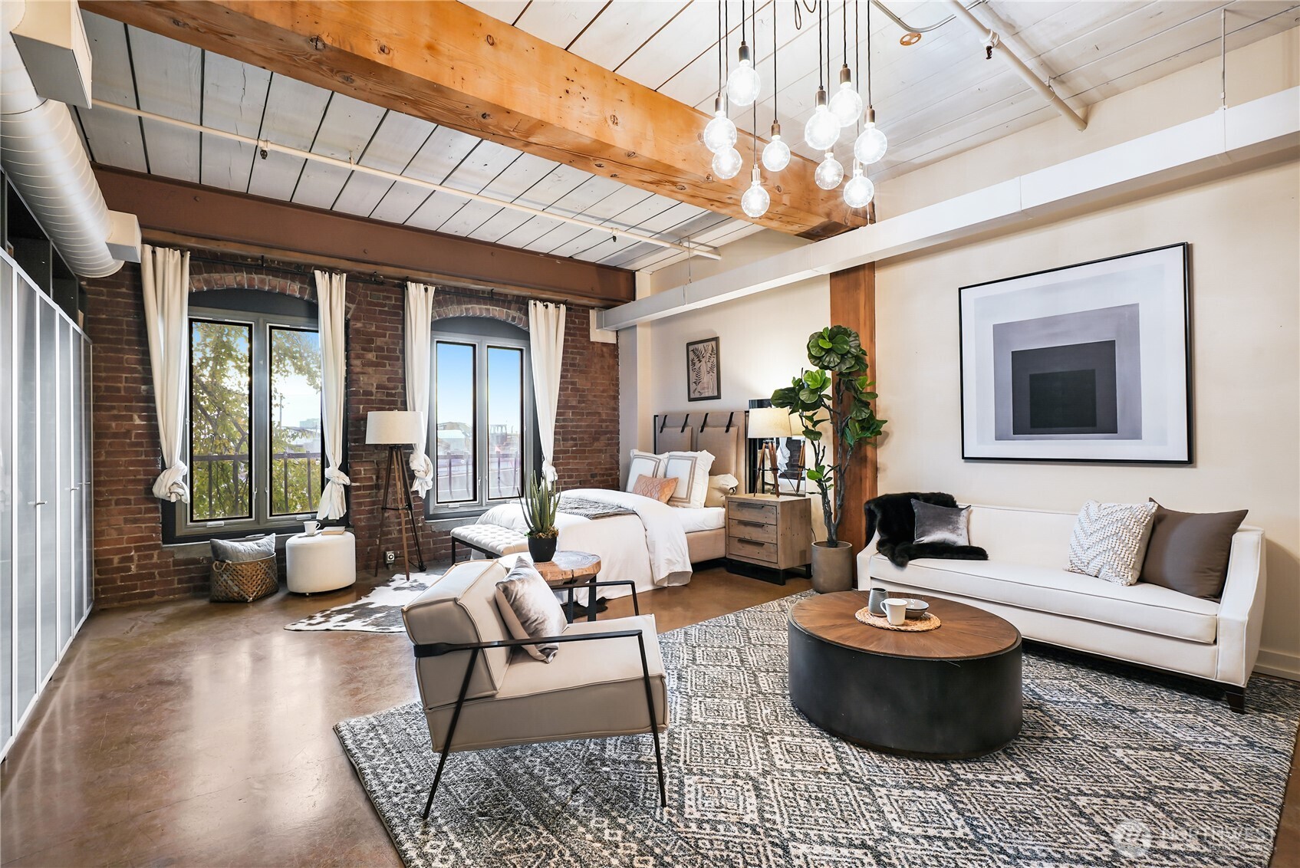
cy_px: 434
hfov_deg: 96.7
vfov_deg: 73.8
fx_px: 578
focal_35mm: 16
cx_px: 650
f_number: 8
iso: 160
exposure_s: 1/2
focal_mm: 16
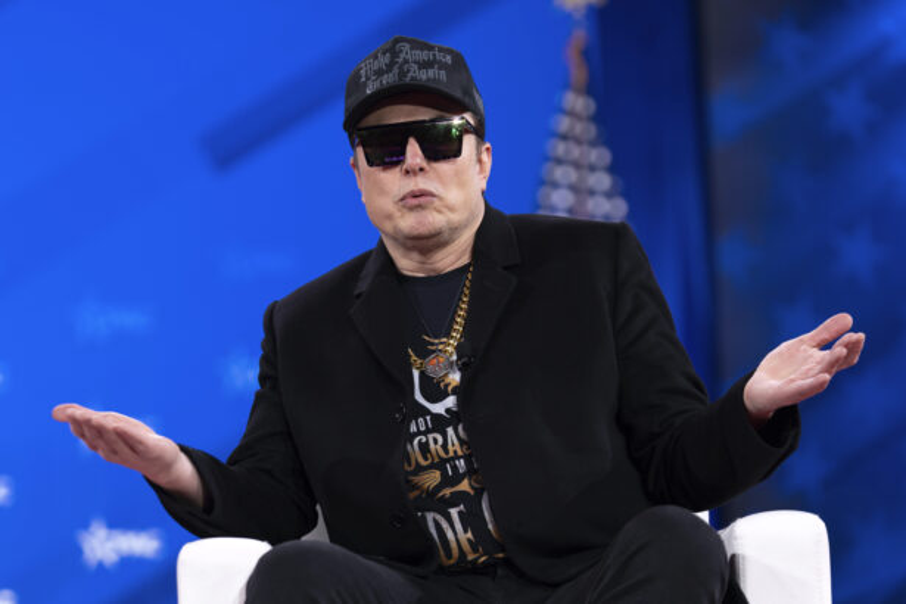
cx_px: 453
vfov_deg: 9.3
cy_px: 302
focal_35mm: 147
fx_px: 3699
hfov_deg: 14.0
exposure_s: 1/320
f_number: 3.5
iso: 640
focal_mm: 147
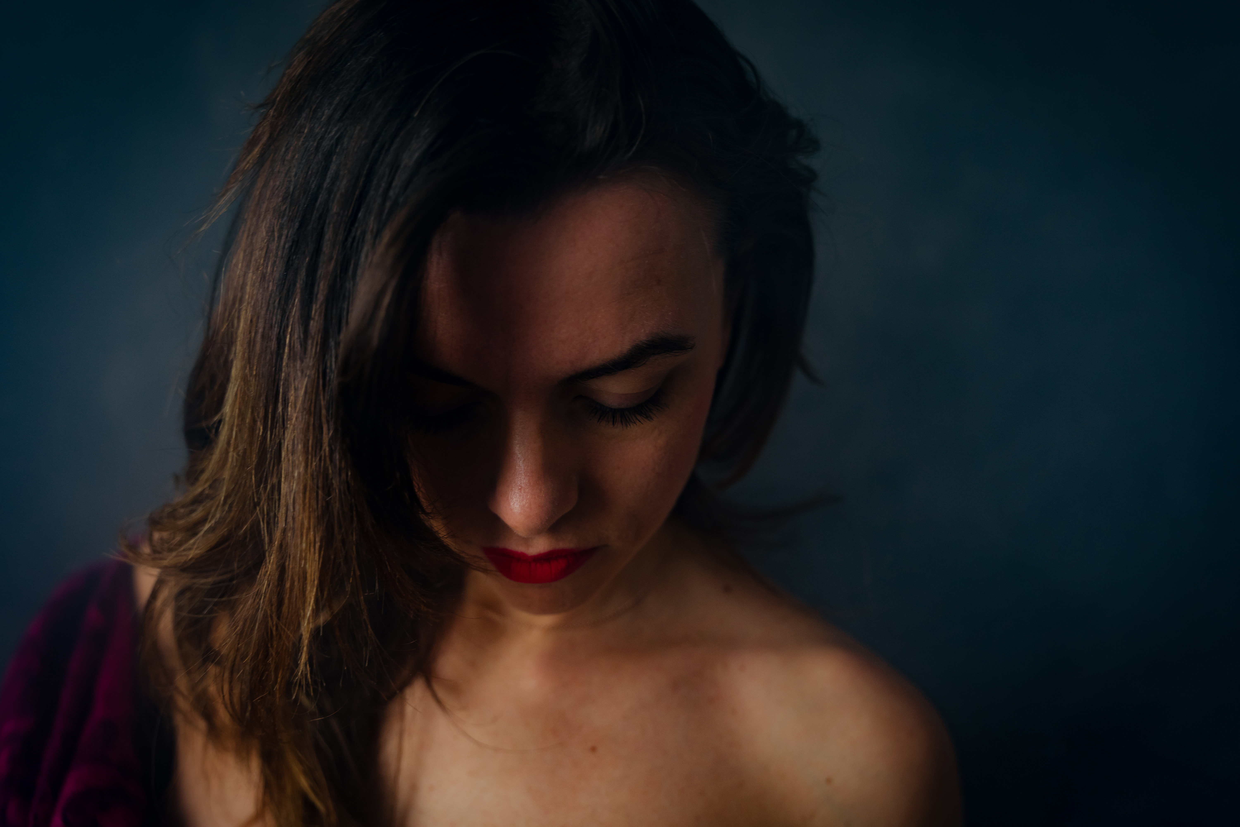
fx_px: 1343
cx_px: 620
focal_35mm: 39
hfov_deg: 49.6
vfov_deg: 34.2
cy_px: 414
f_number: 3.5
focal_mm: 39
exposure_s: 1/100
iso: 400
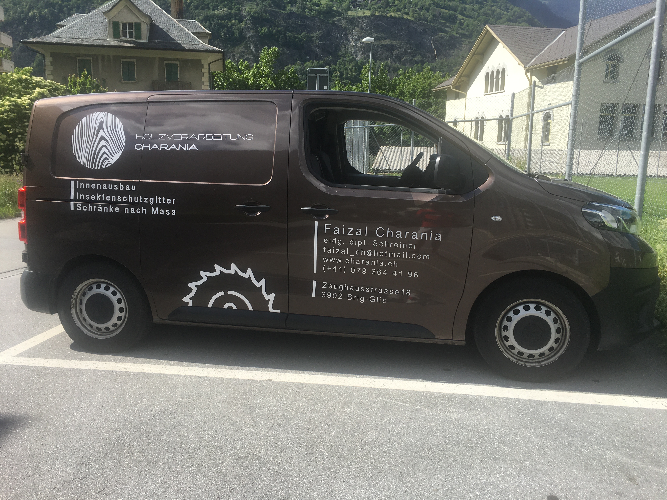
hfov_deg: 61.7
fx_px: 559
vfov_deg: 48.2
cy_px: 250
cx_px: 334
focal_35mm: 29
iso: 25
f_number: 2.2
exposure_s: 1/999
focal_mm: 4.15
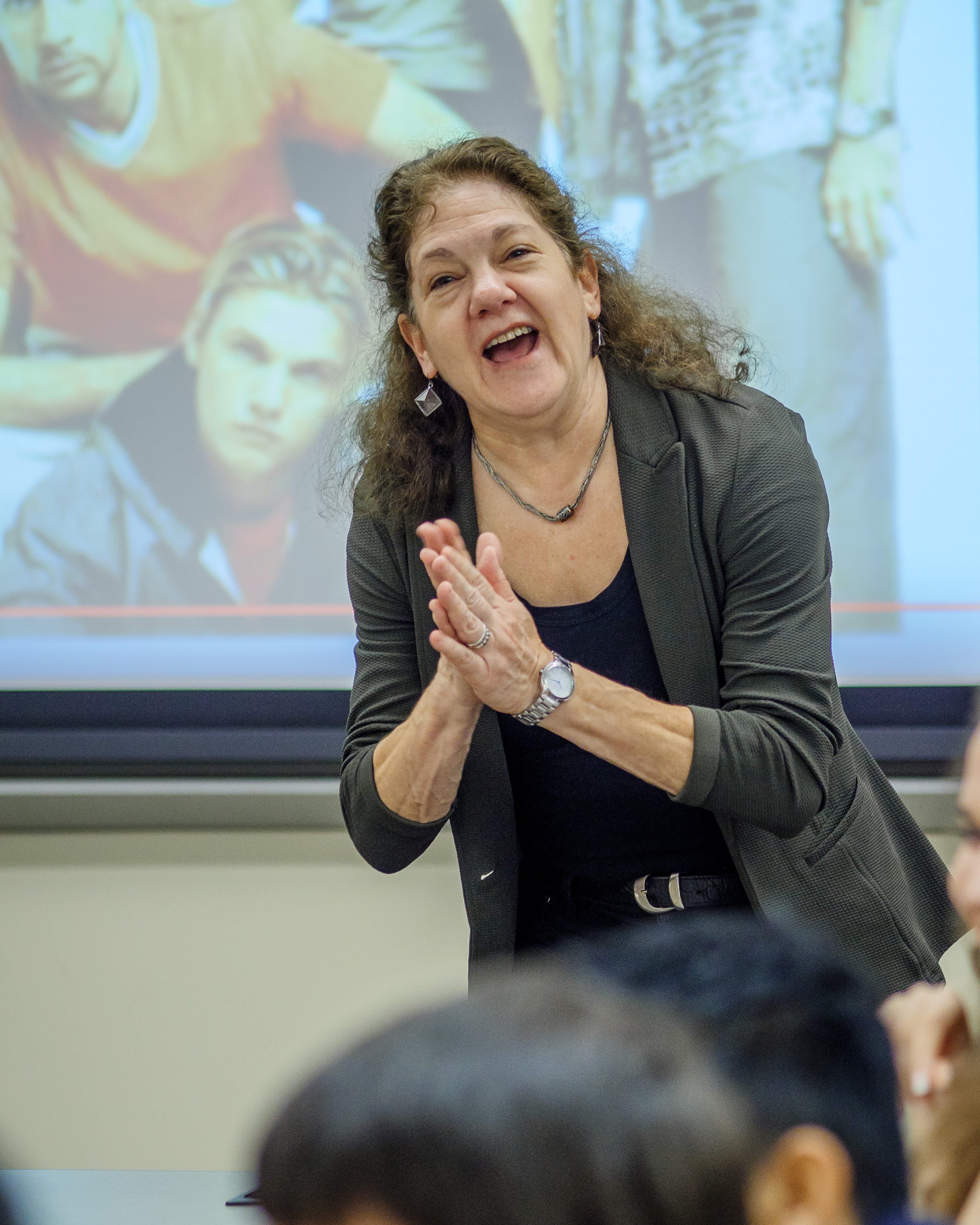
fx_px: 6960
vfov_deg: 10.1
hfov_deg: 8.1
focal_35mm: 192
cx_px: 579
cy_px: 731
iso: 800
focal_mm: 75
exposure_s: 1/160
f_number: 2
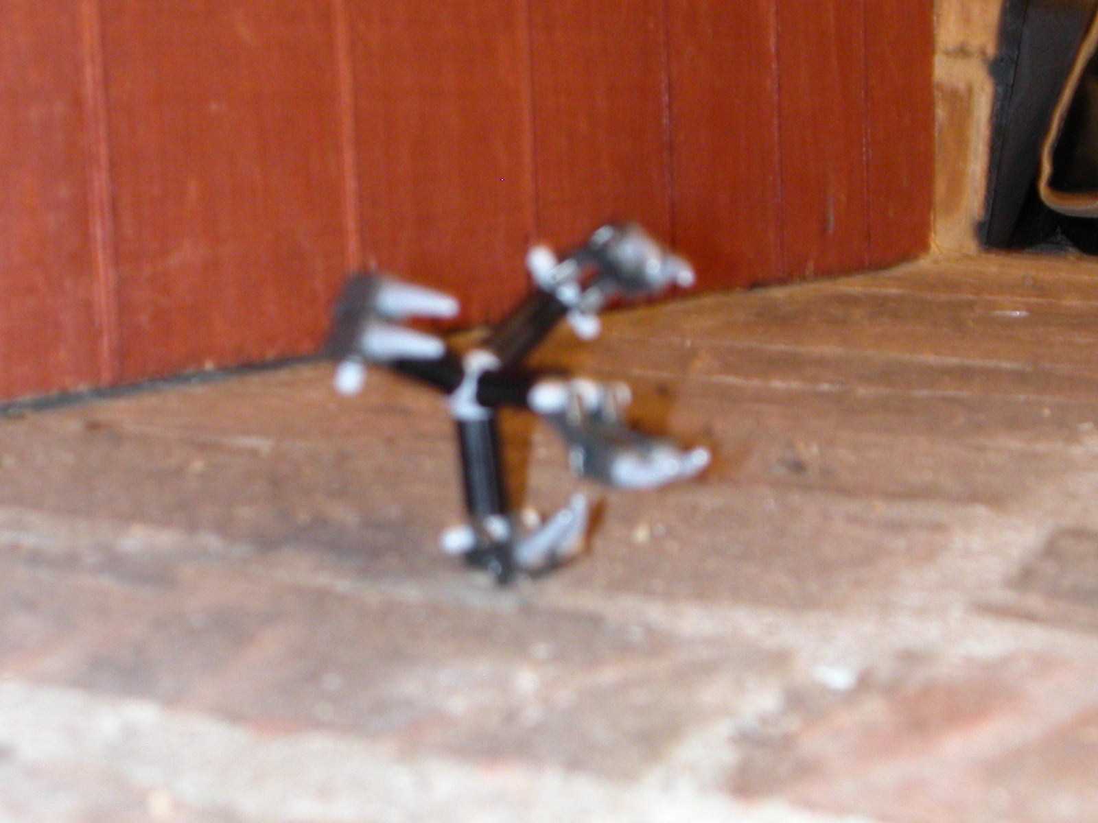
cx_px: 549
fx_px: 2157
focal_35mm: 68
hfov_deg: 28.6
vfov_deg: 21.6
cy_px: 412
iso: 200
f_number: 3.7
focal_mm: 10.4
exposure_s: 1
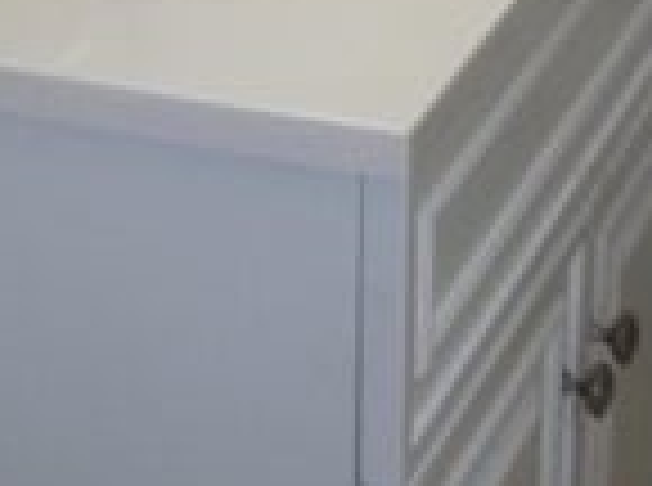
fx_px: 2743
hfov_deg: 13.6
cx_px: 306
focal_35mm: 146
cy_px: -248
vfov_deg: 9.8
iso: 64
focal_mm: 5.9
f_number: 3.3
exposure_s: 1/30
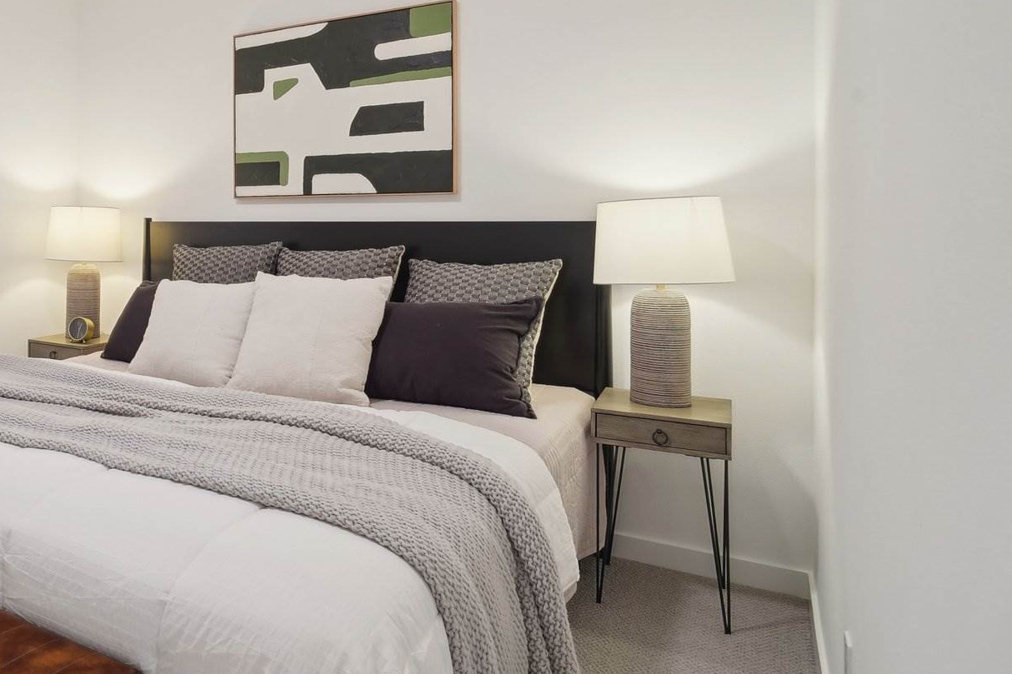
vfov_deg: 47.3
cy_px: 238
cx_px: 163
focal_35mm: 27
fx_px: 759
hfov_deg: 60.3
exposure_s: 1/13
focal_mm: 16
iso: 800
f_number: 8
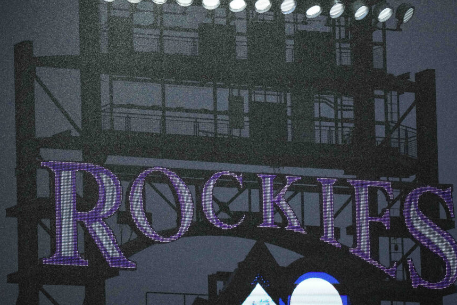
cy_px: 177
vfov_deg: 2.9
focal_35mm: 477
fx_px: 6056
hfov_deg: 4.3
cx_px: 257
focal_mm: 400
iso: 3200
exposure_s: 1/8000
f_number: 2.8
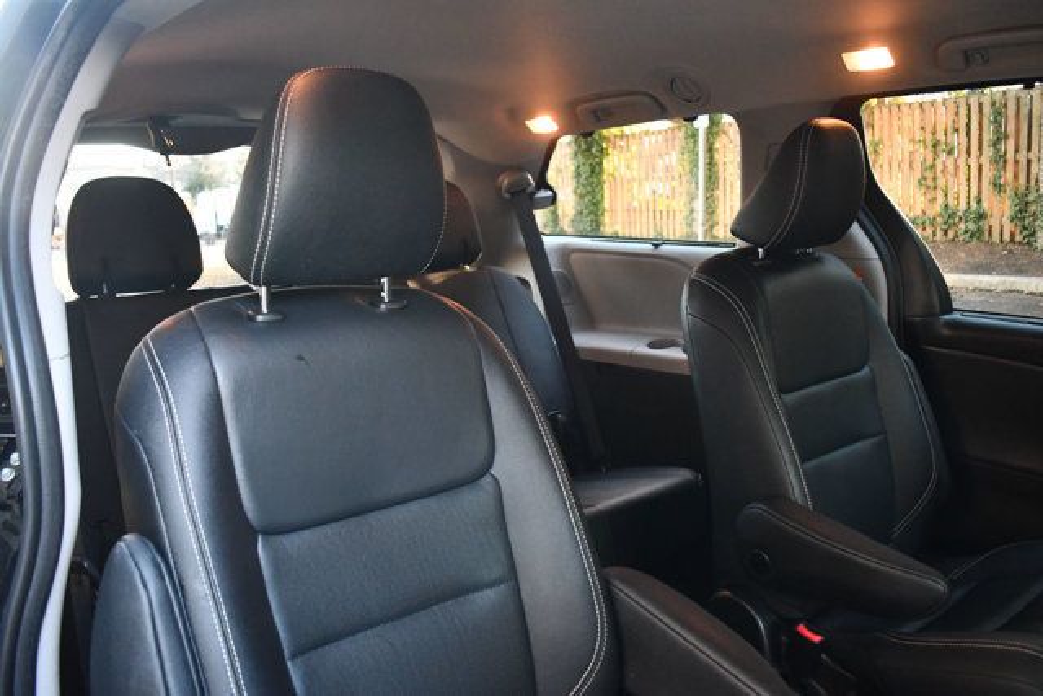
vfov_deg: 43.6
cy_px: 348
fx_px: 869
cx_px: 522
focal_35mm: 30
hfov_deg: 61.9
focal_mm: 20
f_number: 3.8
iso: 3200
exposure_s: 1/80
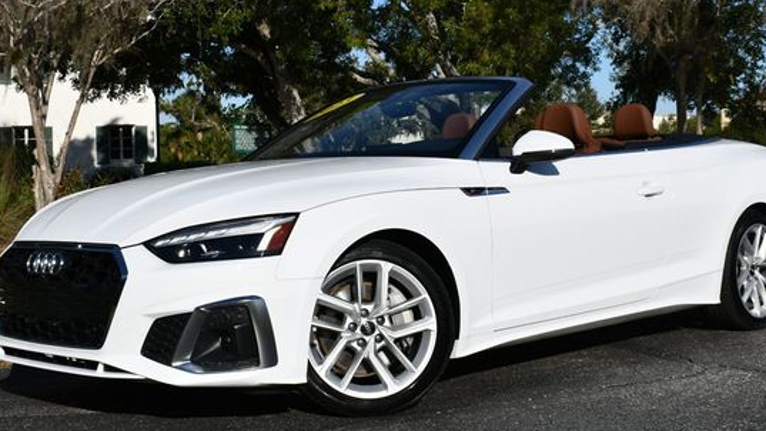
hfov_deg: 34.9
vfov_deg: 20.0
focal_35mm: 60
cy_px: 153
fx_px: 1219
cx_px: 398
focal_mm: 24
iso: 100
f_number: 10
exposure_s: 1/400
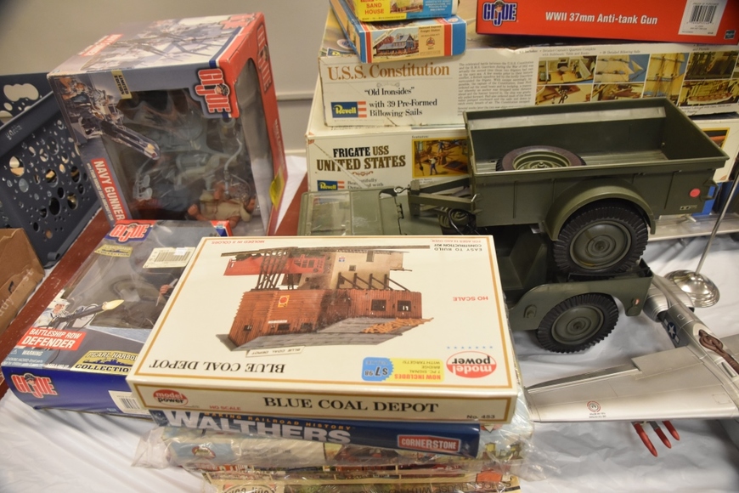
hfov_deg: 73.7
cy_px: 246
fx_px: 493
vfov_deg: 53.1
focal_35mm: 24
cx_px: 370
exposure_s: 1/60
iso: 1800
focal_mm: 16
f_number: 4
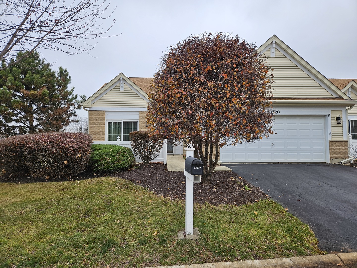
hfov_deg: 73.9
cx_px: 178
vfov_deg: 58.9
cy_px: 134
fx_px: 237
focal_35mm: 23
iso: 40
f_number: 1.8
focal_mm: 5.4
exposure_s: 1/466
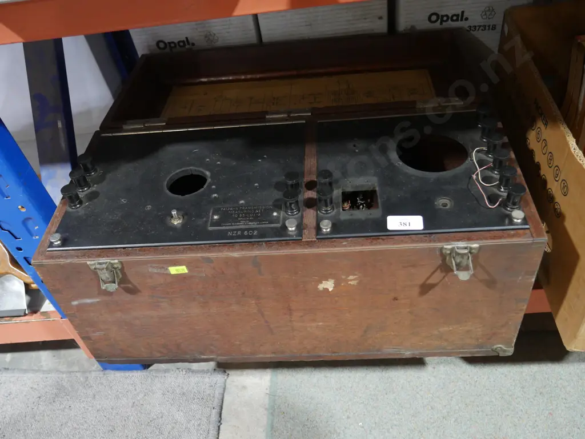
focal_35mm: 32
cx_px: 292
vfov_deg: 44.2
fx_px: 541
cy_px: 220
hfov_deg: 56.8
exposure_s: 1/60
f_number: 3.6
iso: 1250
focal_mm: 16
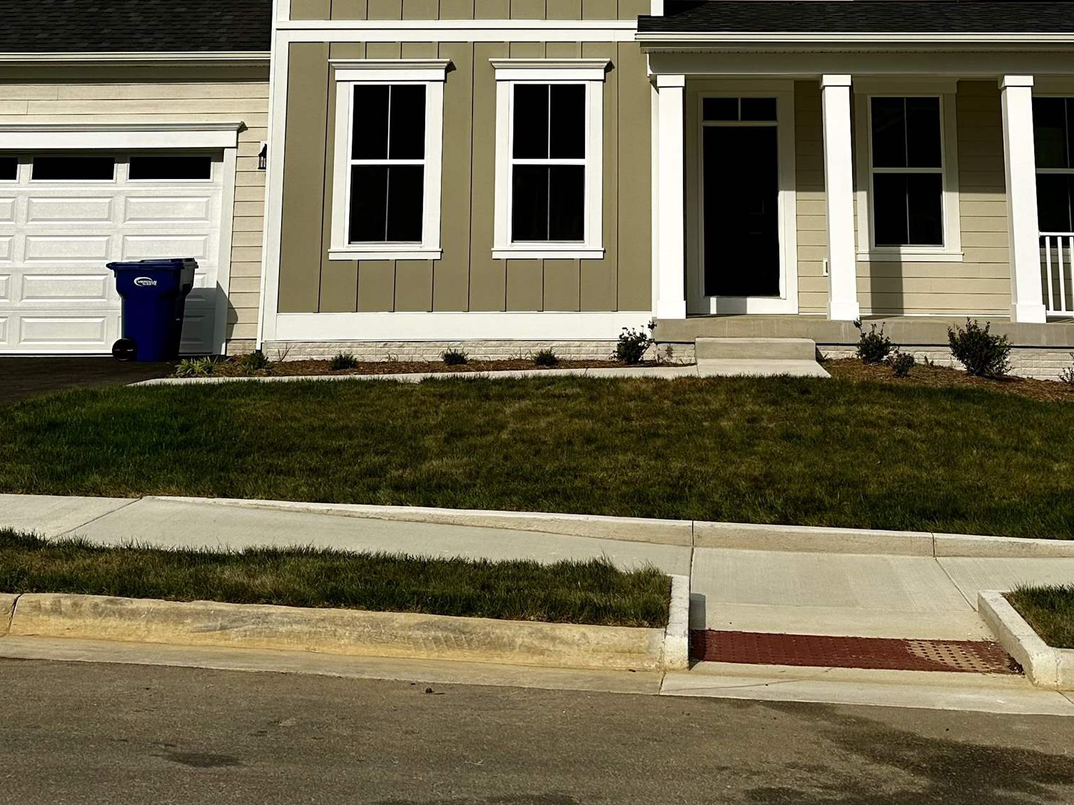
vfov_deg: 28.1
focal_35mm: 49
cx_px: 632
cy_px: 28
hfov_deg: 38.8
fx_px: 1520
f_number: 1.78
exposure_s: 1/6211
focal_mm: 6.86
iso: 80
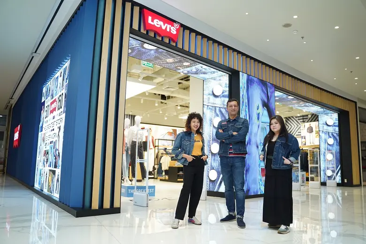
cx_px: 183
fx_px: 285
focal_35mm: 28
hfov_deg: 65.5
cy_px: 122
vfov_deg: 46.4
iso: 800
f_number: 2.8
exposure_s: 1/200
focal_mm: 28
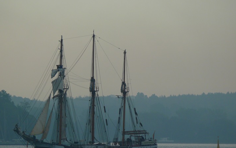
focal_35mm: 438
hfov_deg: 4.8
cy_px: 91
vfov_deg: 3.0
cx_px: 117
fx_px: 2817
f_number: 4.5
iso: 100
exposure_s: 1/200
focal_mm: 83.2
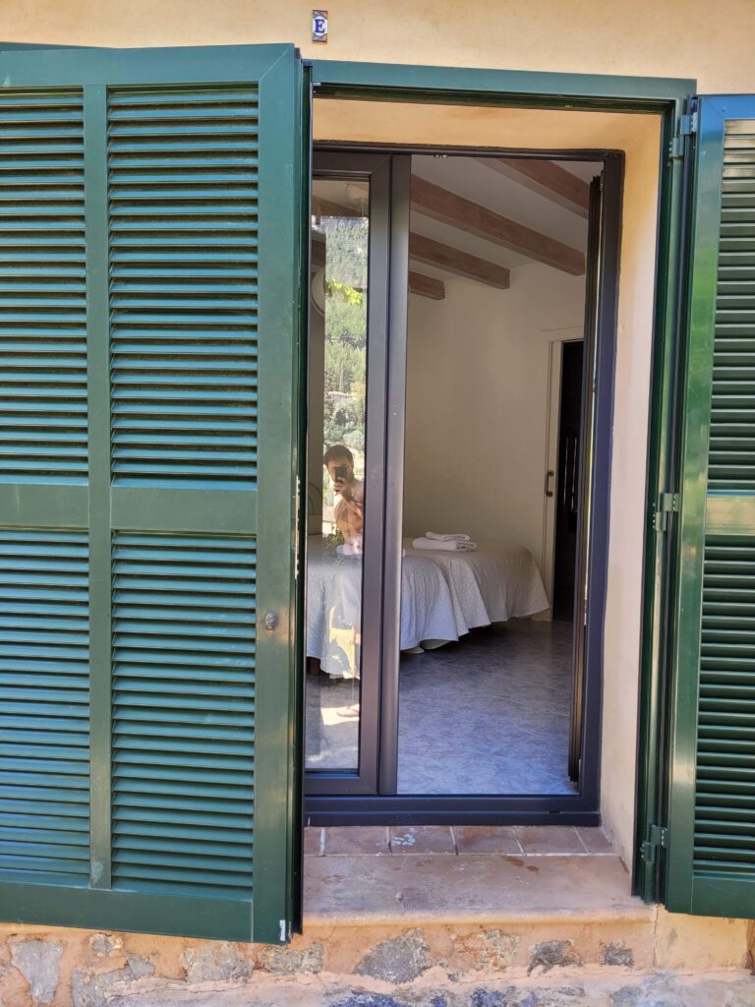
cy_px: 504
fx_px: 756
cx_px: 378
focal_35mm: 26
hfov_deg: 53.1
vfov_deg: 67.3
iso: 40
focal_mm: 5.4
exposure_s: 1/100
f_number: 1.8
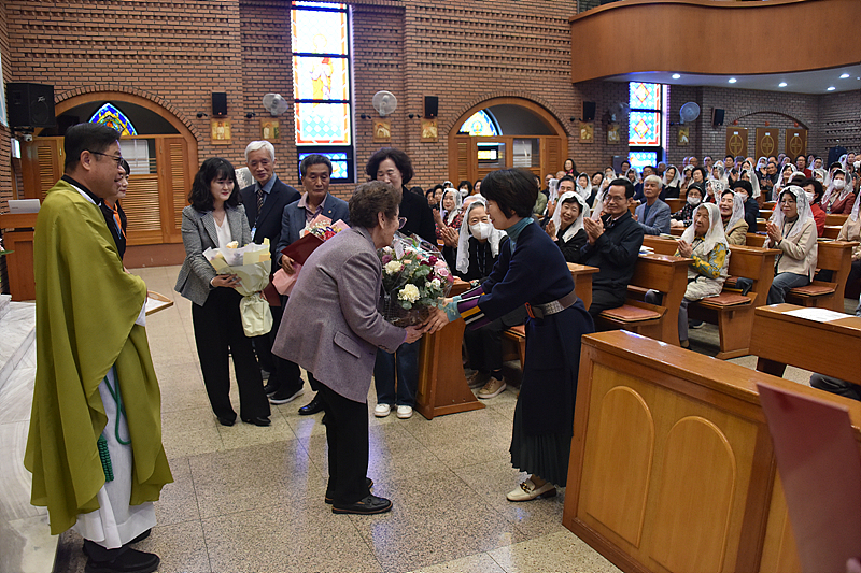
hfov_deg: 65.5
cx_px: 430
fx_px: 669
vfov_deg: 46.4
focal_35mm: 28
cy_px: 286
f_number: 4
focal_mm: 28
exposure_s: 1/125
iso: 2200
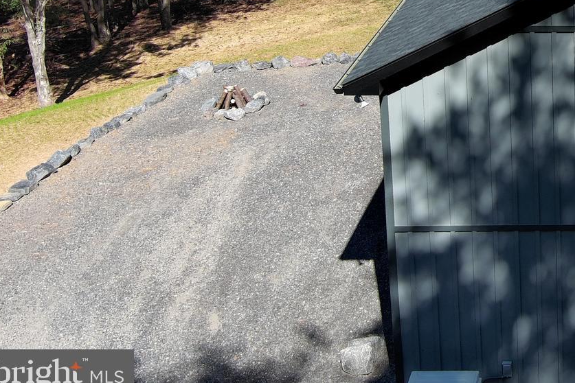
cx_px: 685
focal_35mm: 71
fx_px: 1134
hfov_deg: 25.6
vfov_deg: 18.3
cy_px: -69
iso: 100
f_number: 2.8
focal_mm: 10.57
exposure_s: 1/936
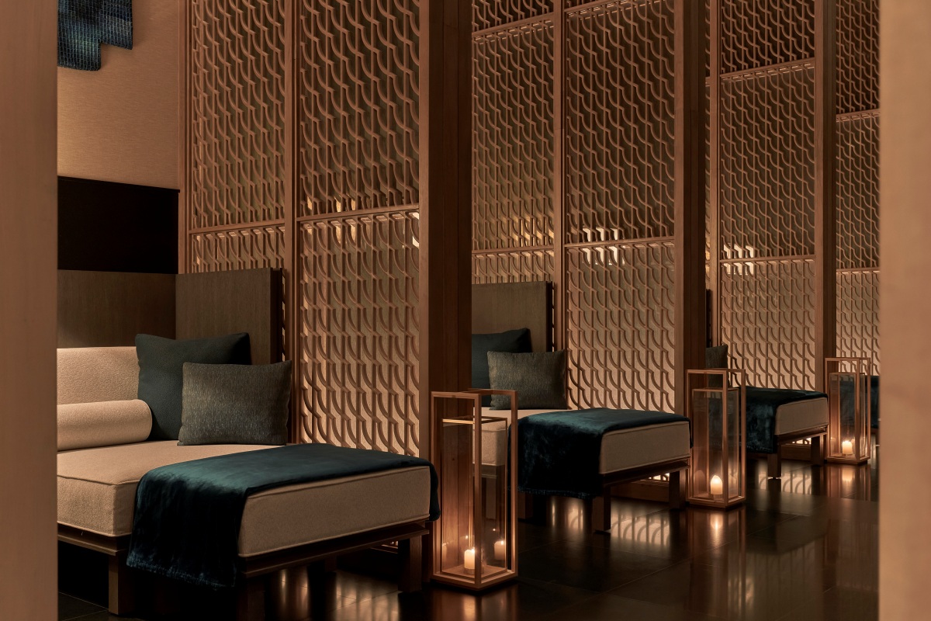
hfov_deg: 53.1
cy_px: 310
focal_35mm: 36
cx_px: 466
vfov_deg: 36.9
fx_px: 931
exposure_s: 1/3
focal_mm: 36
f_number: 5
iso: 320
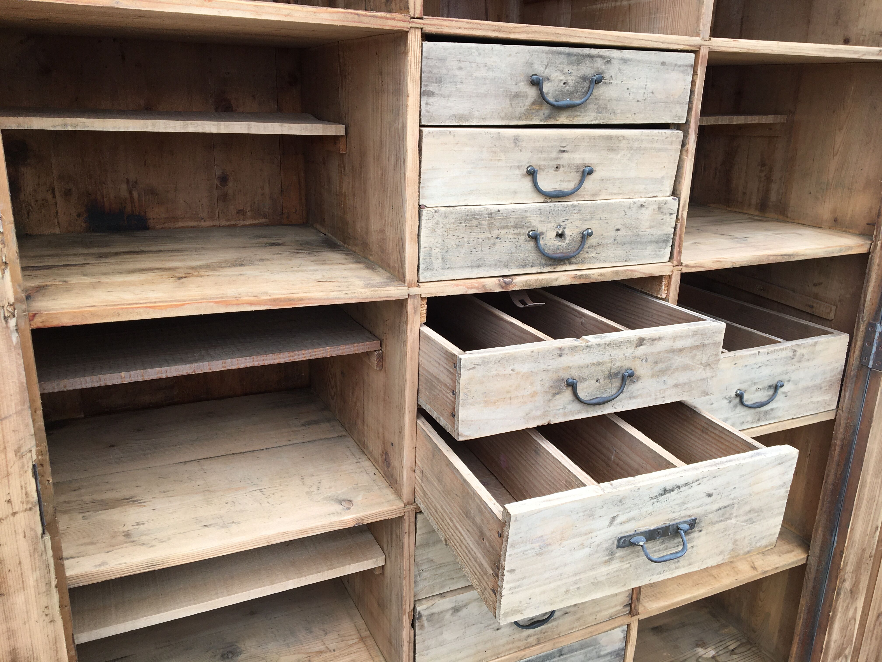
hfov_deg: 61.7
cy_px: 331
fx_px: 739
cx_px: 441
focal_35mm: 29
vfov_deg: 48.2
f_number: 2.2
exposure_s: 1/206
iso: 25
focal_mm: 4.15
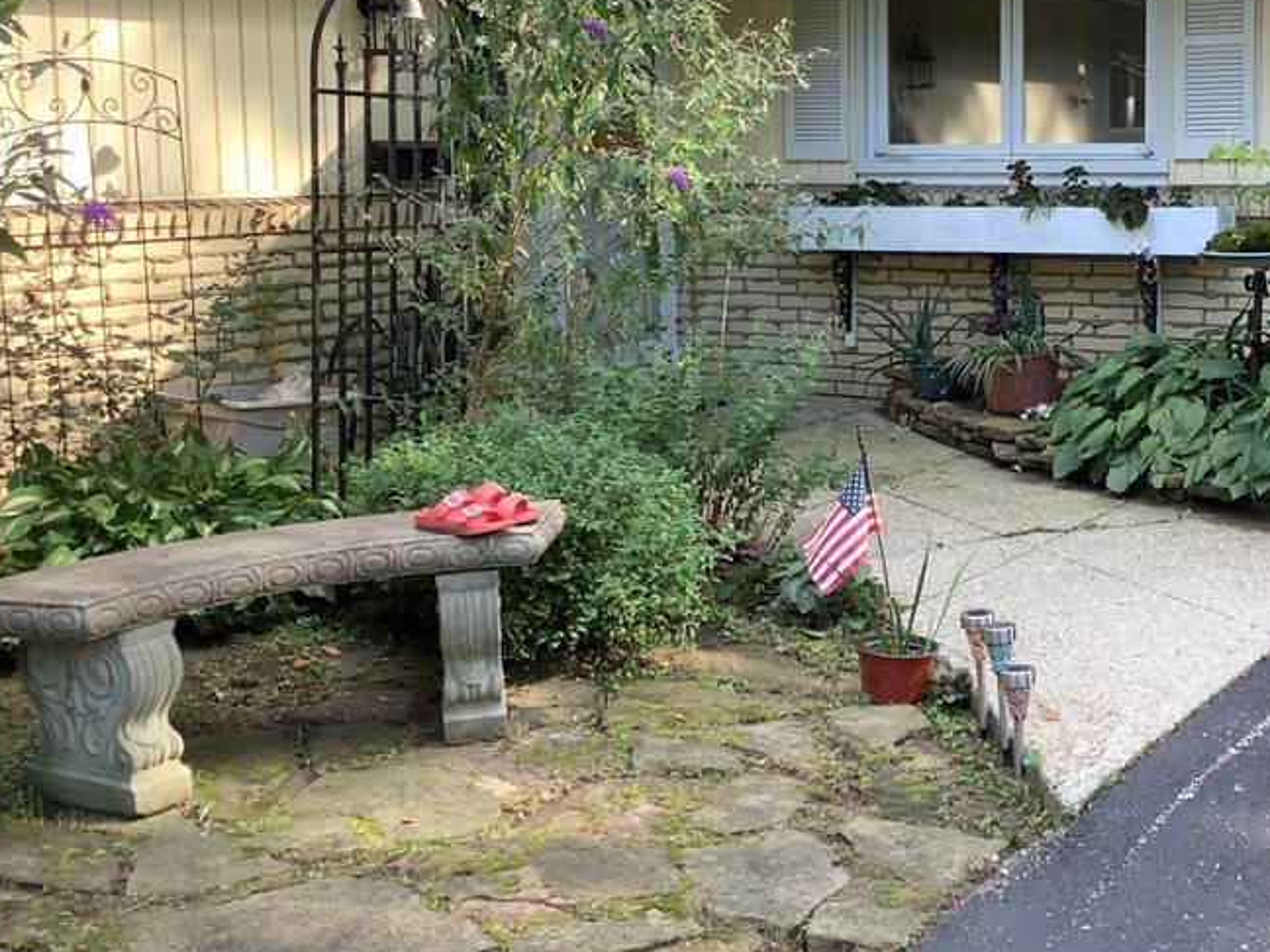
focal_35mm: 49
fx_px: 1798
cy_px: 315
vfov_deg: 29.5
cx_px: 890
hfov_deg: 38.3
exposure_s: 1/120
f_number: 2.4
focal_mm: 3.3
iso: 32
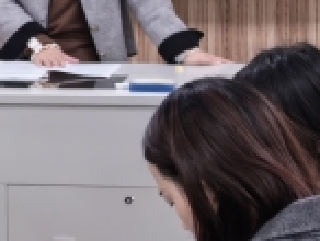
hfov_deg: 12.2
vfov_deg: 9.3
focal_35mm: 160
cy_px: 105
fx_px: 1482
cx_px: -7
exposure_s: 1/50
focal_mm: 5.75
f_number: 2
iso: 400
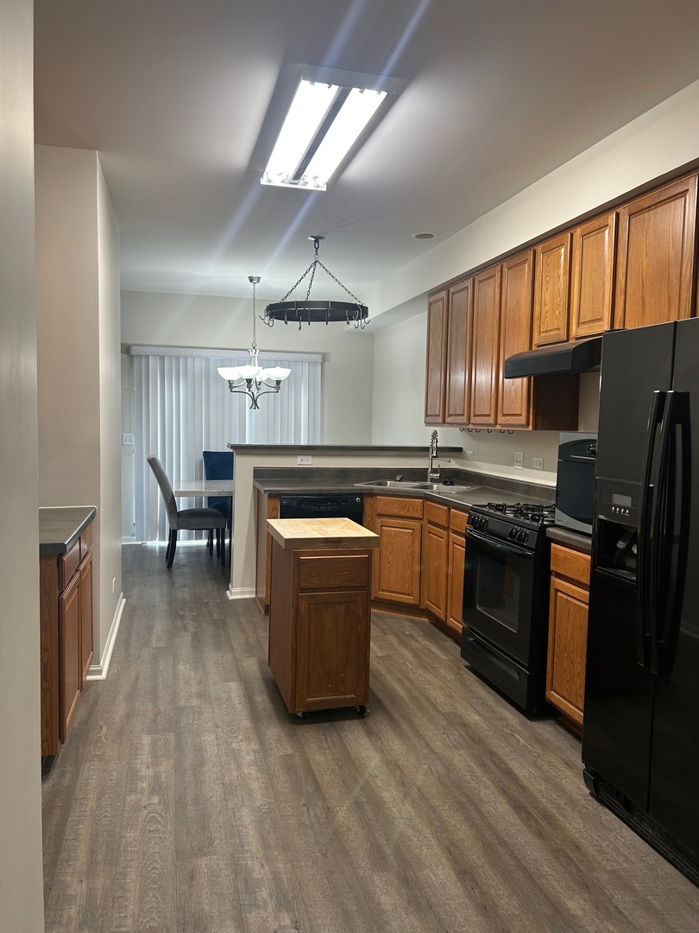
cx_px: 350
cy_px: 466
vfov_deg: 67.3
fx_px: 700
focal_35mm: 26
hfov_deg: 53.1
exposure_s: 1/60
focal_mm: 5.7
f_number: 1.5
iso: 80
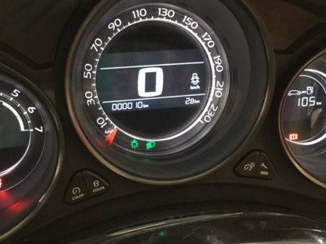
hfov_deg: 41.2
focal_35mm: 46
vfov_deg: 31.5
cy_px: 104
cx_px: 162
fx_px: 433
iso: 400
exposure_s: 1/15
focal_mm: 3.3
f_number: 2.4
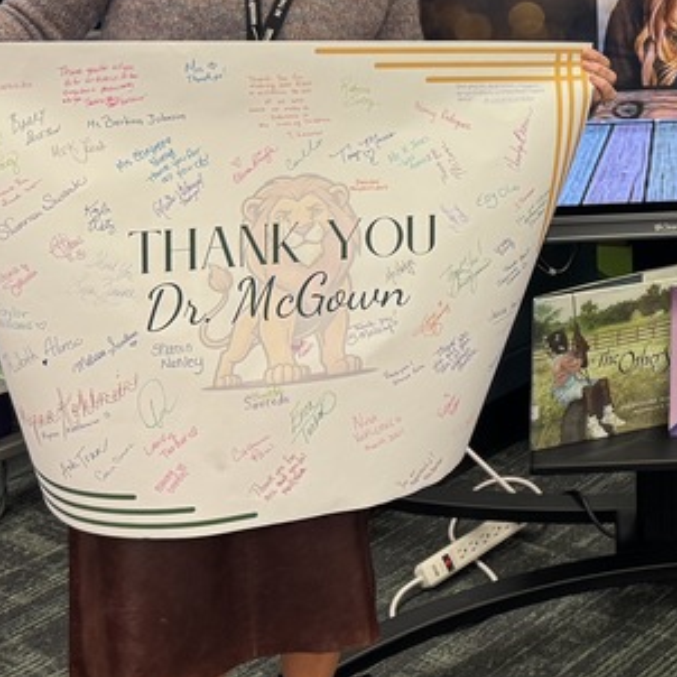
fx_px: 1593
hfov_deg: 22.0
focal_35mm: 72
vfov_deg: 23.2
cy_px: 29
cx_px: 832
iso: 160
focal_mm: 6.76
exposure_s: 1/90
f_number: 1.78
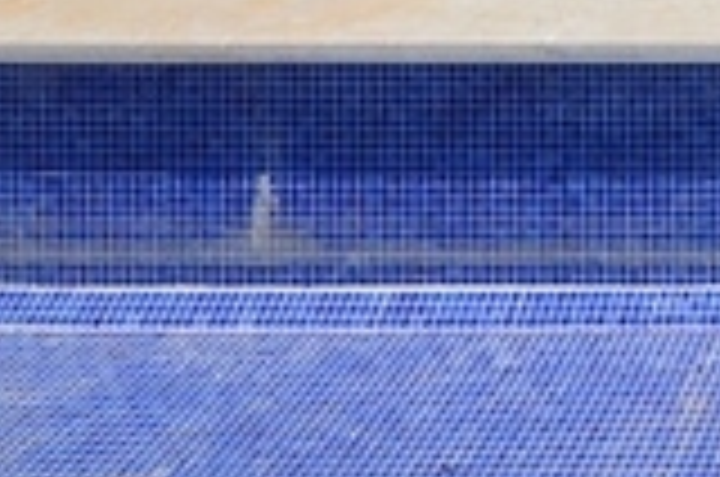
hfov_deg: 23.2
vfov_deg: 14.9
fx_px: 1357
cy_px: -562
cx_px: 1114
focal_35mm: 68
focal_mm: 10
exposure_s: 1/400
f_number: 11
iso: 200
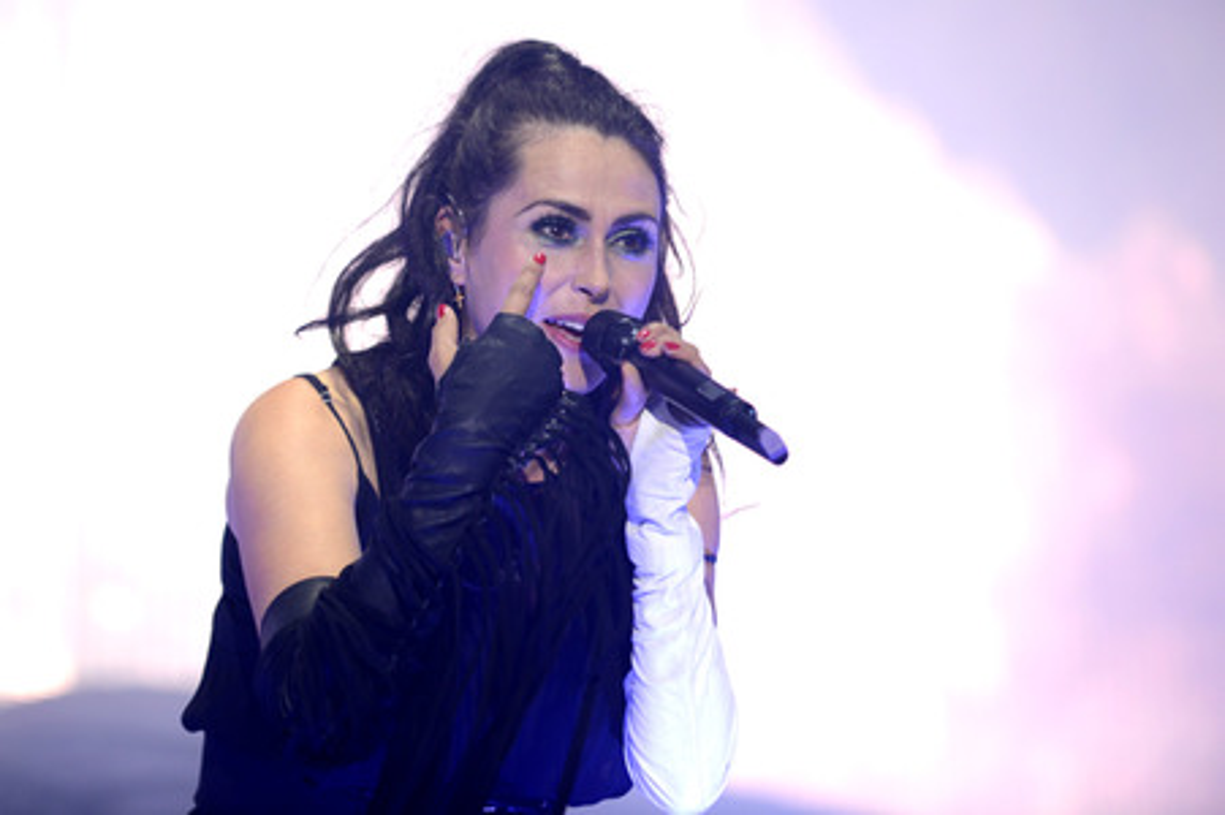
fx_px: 6800
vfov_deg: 6.9
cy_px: 408
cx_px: 612
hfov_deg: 10.3
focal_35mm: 200
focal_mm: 200
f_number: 2.8
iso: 1250
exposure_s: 1/250
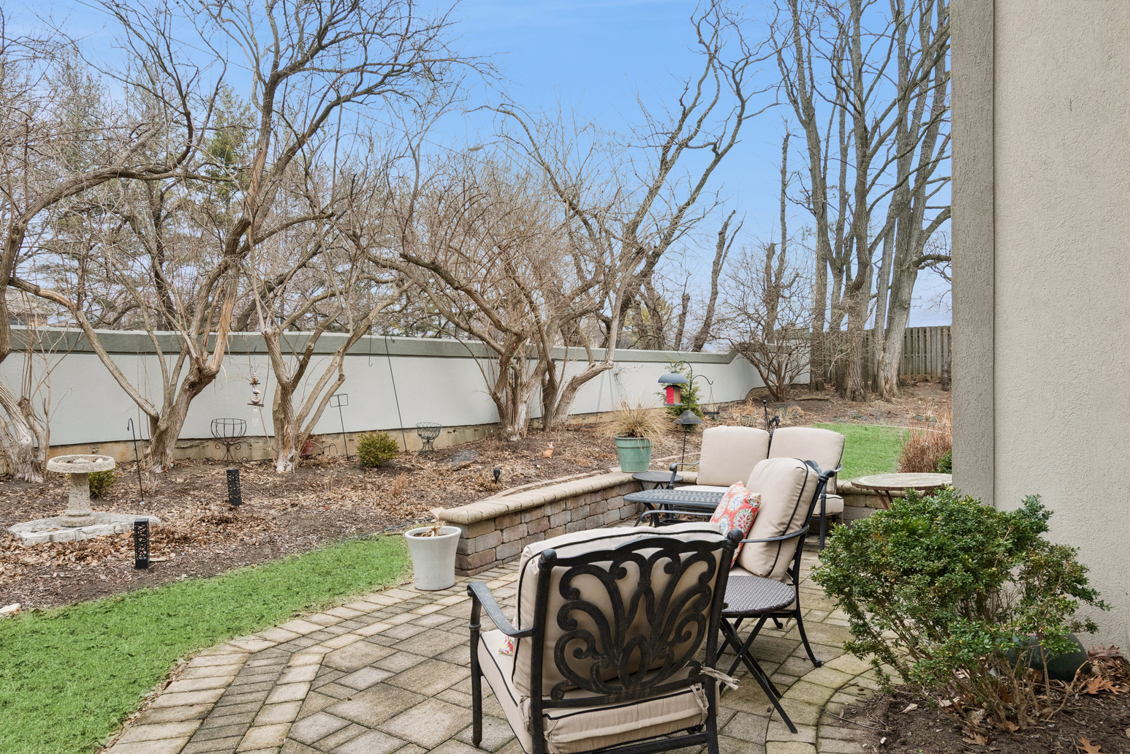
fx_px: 691
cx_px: 539
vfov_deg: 57.2
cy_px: 383
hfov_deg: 78.5
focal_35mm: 22
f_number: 8
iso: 320
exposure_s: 1/80
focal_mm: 14
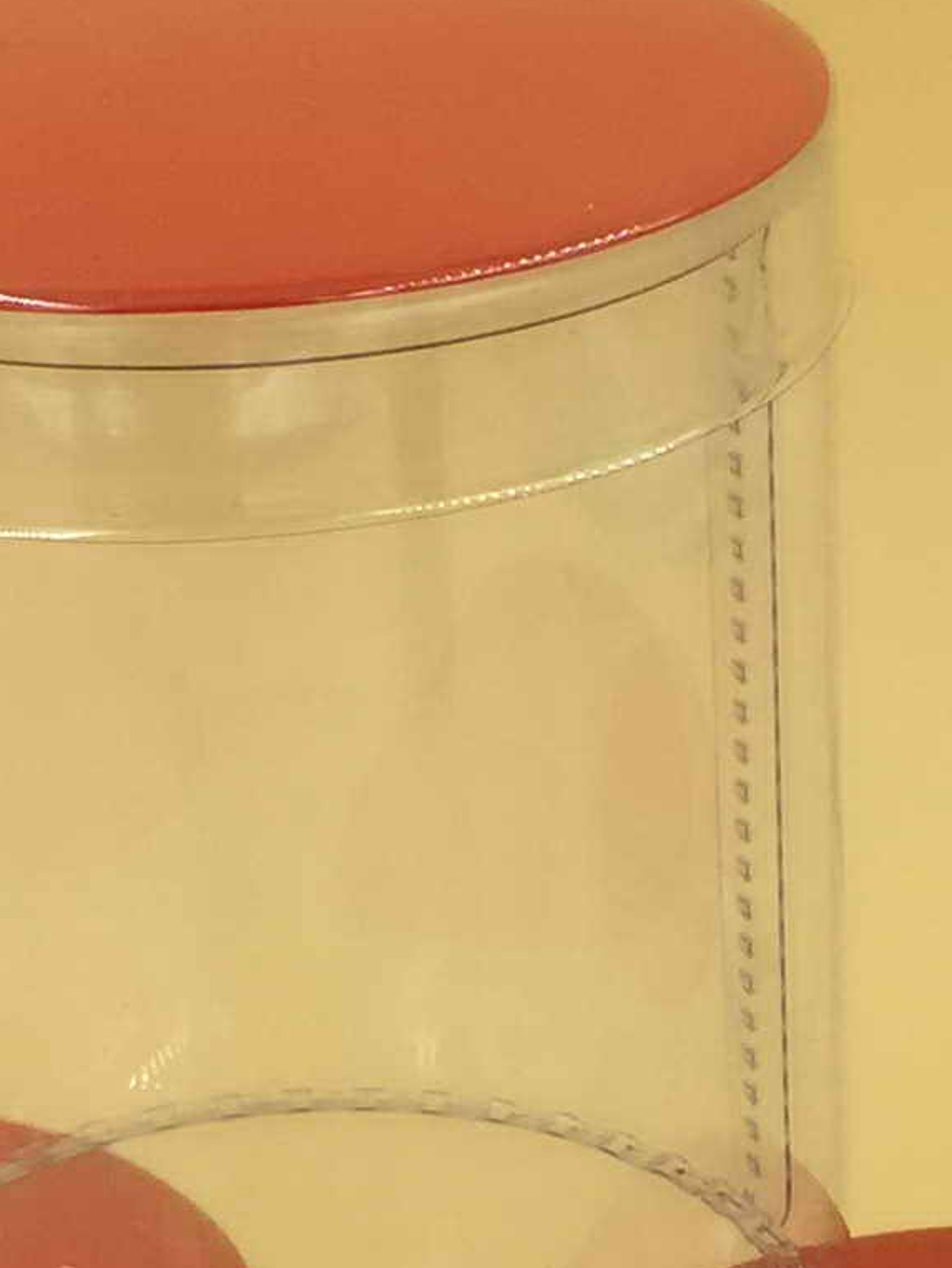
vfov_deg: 15.7
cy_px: 1185
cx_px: 967
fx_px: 4543
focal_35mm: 124
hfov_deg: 11.8
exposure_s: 1/824
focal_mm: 4.15
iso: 32
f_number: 2.2
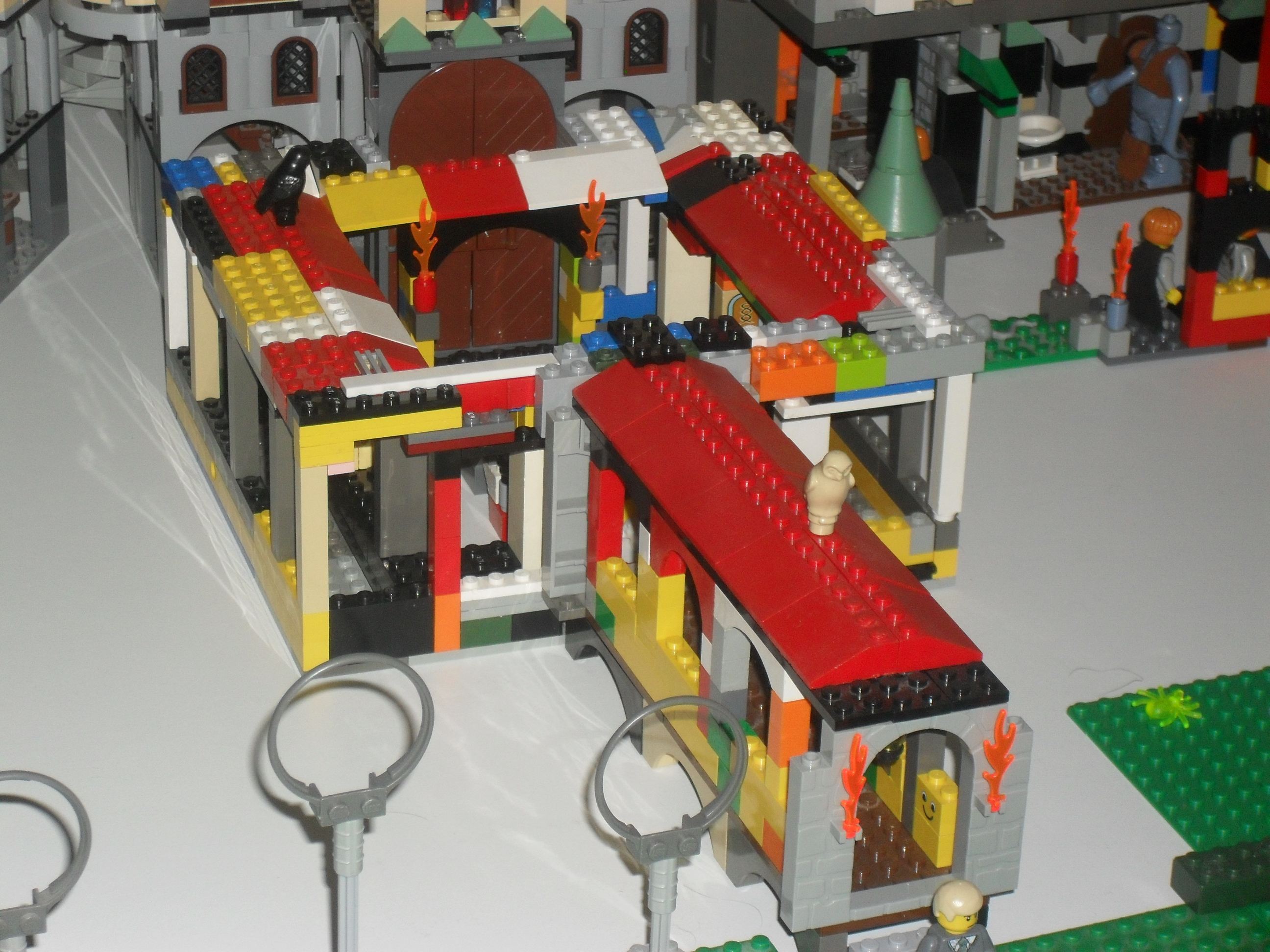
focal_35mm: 105
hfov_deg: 18.7
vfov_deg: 14.1
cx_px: 635
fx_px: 3852
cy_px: 476
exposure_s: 1/60
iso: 200
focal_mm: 18.9
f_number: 5.8
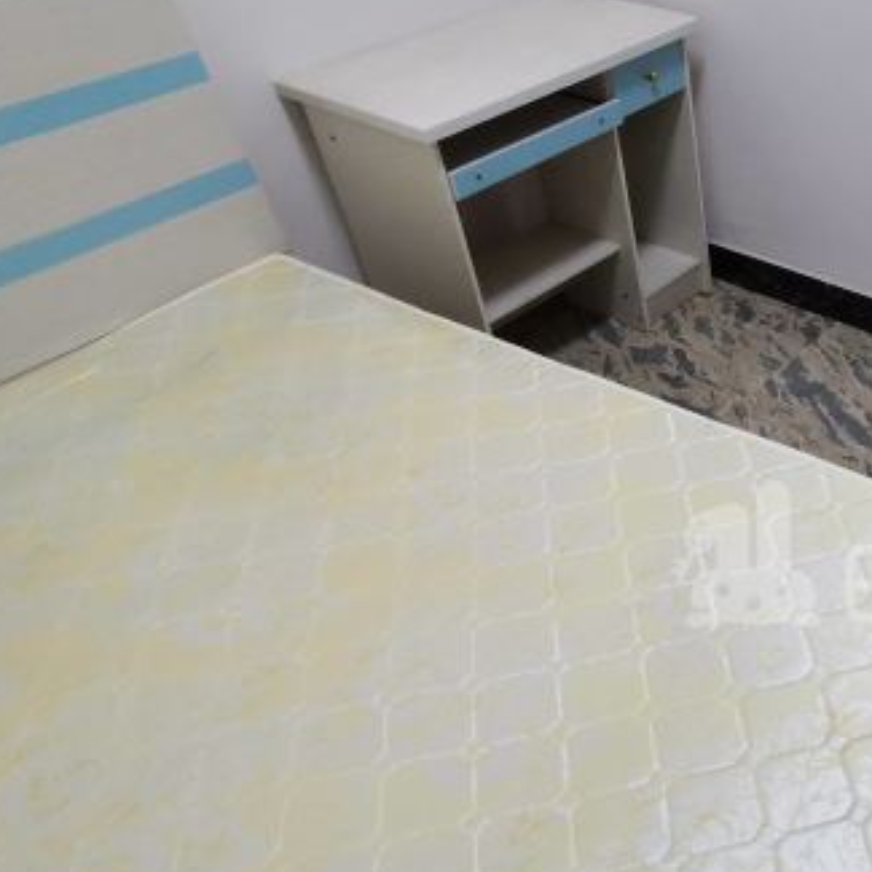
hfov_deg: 39.3
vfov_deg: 44.5
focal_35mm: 37
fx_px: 1054
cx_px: 885
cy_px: 555
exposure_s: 1/33.3
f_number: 2.2
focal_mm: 2.23
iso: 250
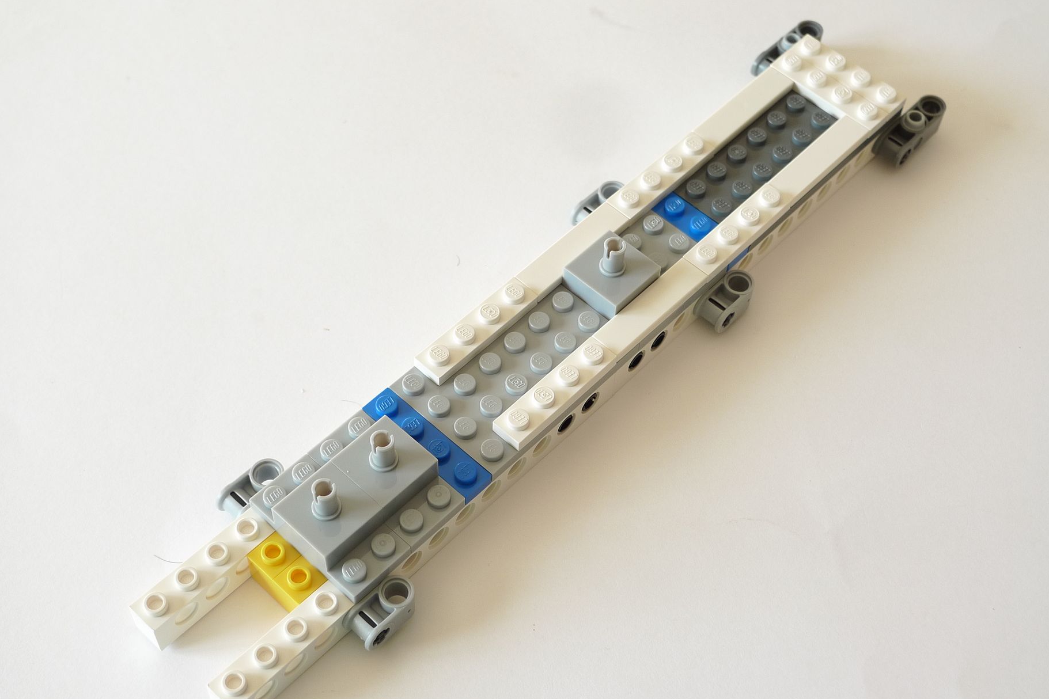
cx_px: 525
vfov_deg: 27.0
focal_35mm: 50
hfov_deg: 39.6
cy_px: 382
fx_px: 1457
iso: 80
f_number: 3.2
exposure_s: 1/20
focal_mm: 10.2
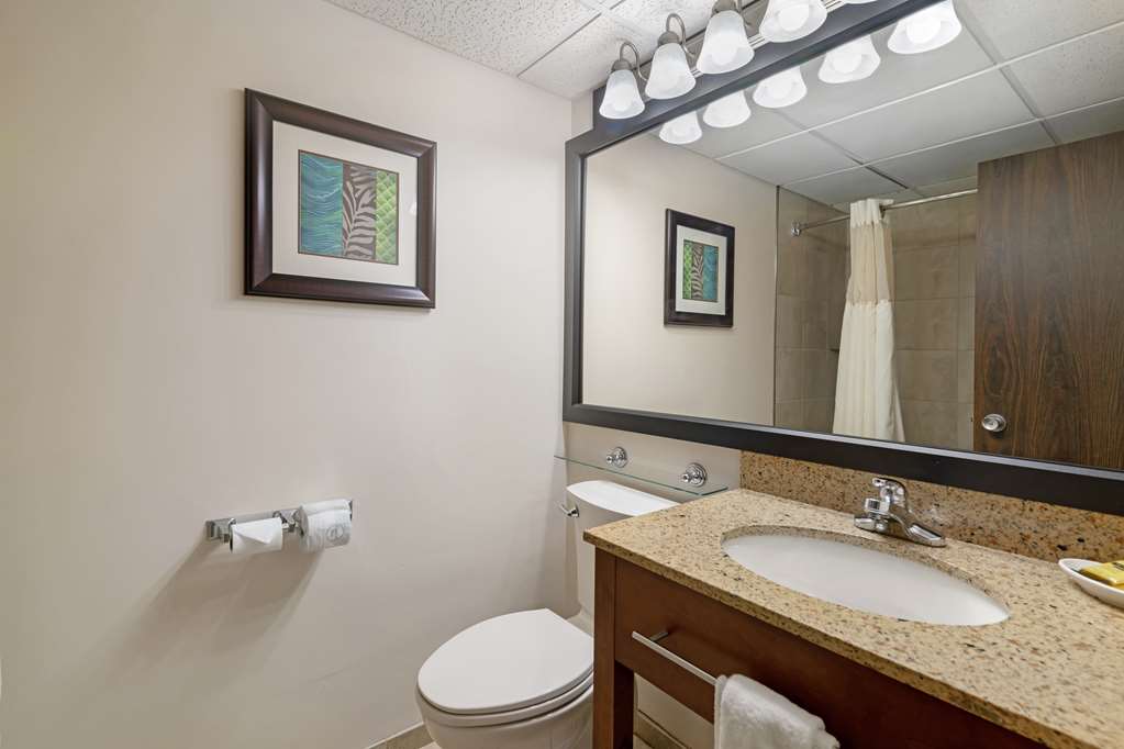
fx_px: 500
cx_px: 562
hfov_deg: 96.7
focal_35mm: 16
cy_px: 374
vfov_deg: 73.7
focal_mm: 16
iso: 100
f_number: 9
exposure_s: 1/20
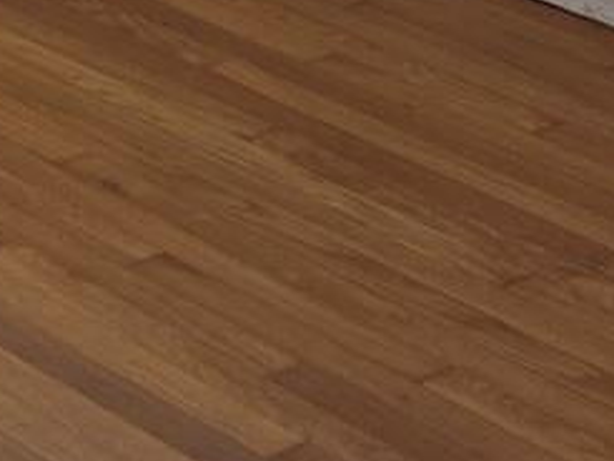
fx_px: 2662
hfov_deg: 10.4
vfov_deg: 8.6
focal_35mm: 150
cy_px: -819
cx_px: -1080
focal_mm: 6.25
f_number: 1.7
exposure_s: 1/60
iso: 32
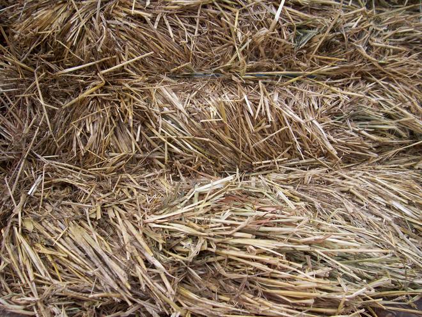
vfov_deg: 41.8
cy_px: 158
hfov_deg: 54.0
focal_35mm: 34
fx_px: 414
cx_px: 211
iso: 80
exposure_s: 1/567
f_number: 2.7
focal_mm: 5.6
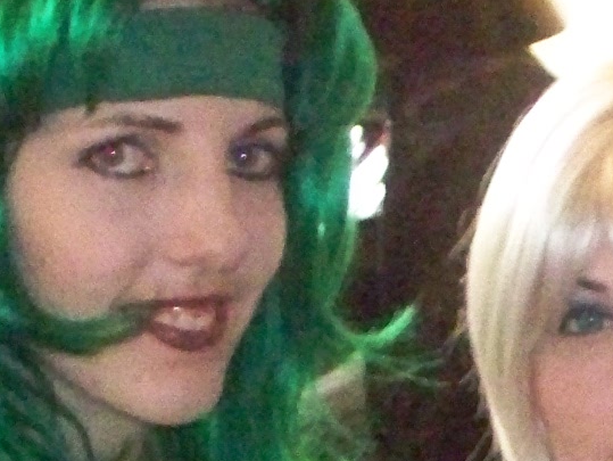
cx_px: 1001
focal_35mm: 189
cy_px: 949
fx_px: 3349
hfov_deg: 10.0
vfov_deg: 7.5
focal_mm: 7.54
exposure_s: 1/60
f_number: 2.8
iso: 1600
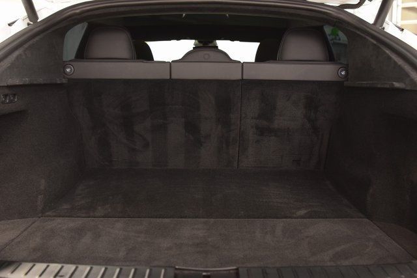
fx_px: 417
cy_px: 139
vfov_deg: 36.9
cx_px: 208
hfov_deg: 53.1
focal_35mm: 36
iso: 1600
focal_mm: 24
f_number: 4
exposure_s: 1/30
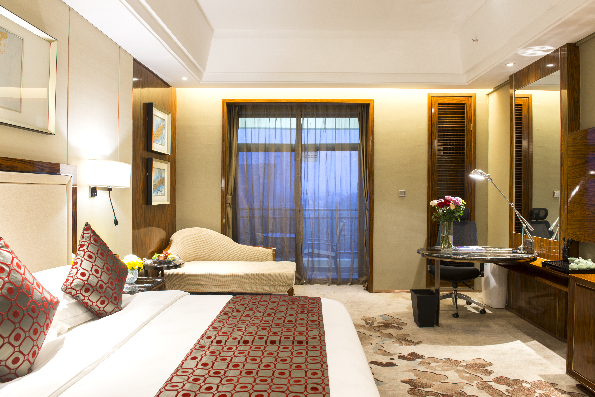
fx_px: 397
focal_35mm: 24
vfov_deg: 53.2
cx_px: 298
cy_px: 198
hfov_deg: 73.7
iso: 100
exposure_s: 2
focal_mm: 24
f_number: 8
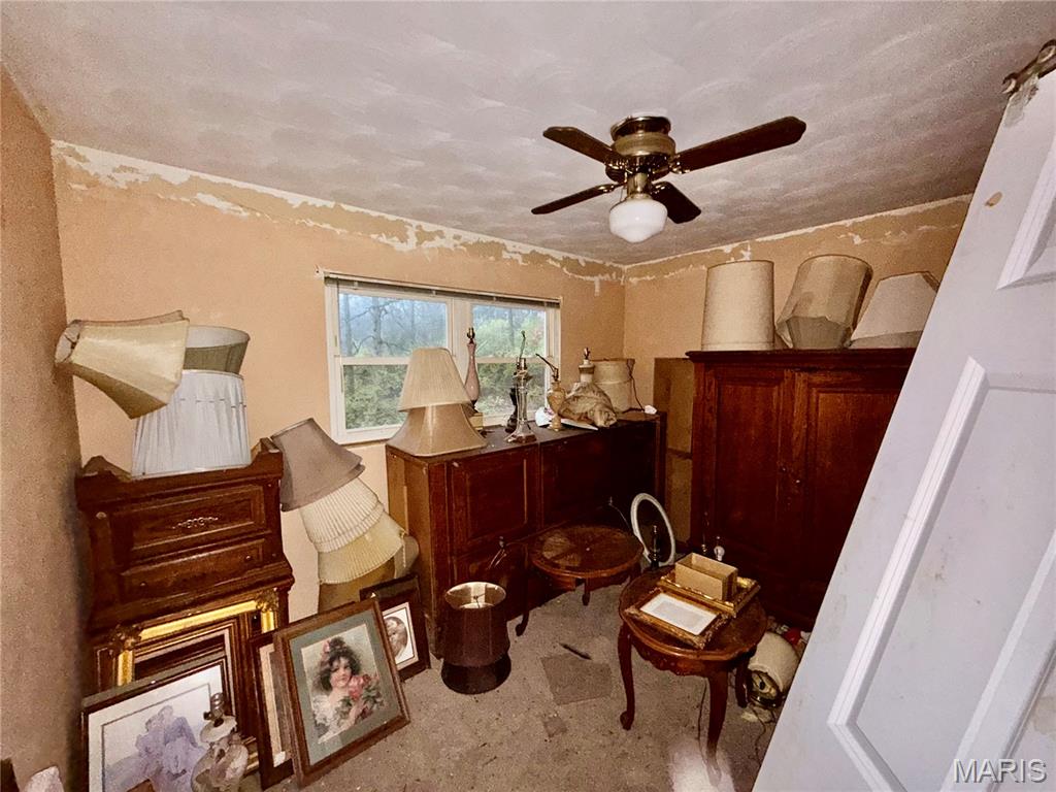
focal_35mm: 14
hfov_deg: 102.1
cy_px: 396
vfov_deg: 85.7
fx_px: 427
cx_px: 528
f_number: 2.2
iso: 250
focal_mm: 2.22
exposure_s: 1/30
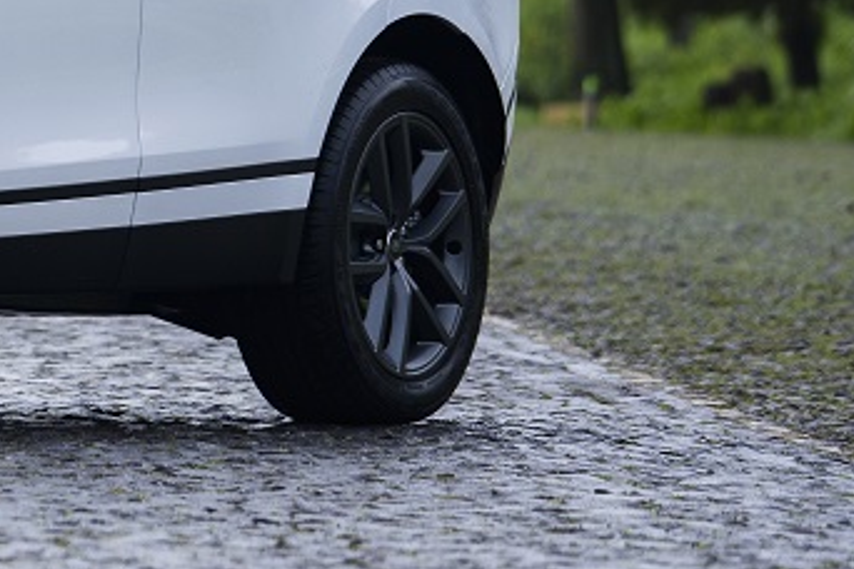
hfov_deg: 3.1
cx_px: -322
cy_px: -65
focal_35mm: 670
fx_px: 15893
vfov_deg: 2.1
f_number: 4
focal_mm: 191
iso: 400
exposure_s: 1/160
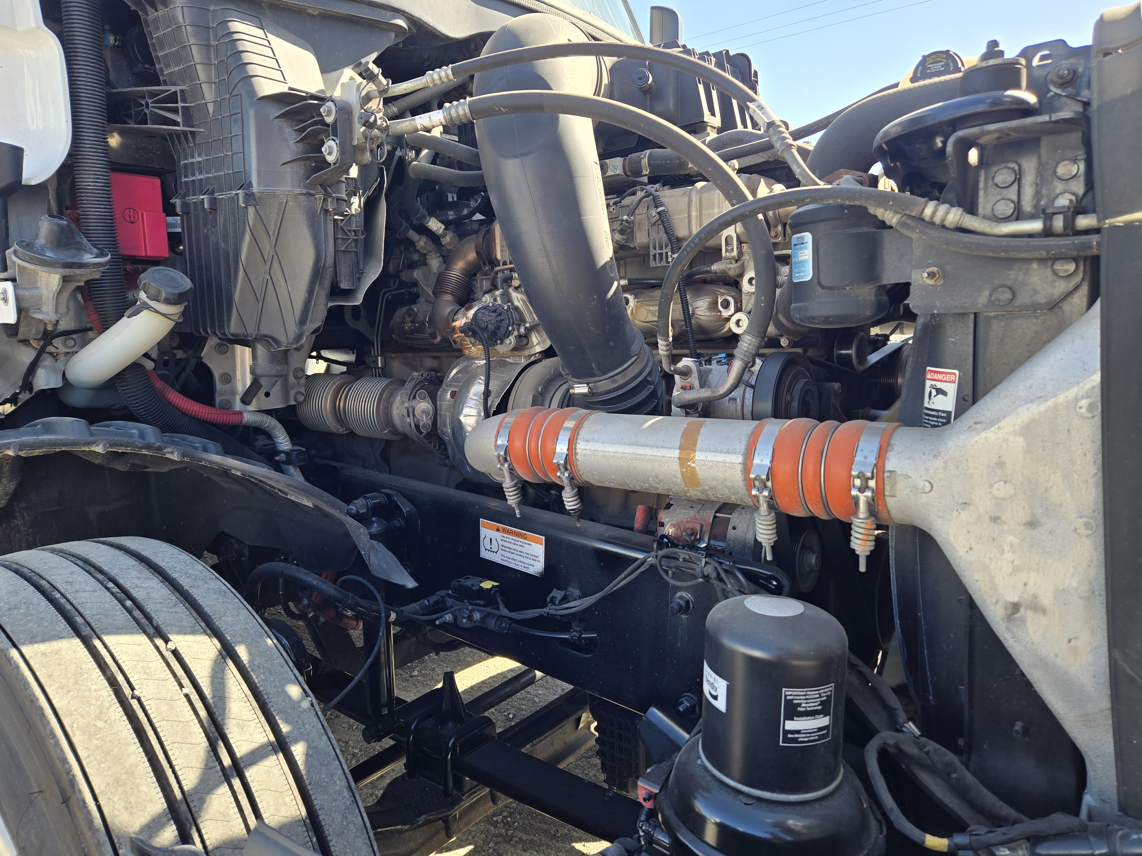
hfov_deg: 73.9
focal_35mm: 23
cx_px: 571
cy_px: 428
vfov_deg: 58.9
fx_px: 759
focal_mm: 5.4
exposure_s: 1/309
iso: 25
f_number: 1.8
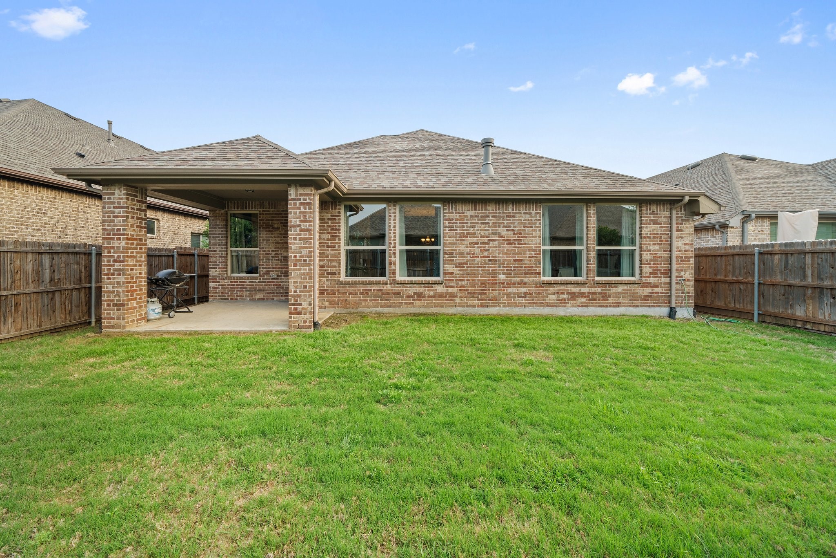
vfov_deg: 90.0
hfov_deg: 112.6
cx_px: 418
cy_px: 279
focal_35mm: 12
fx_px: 279
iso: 320
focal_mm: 12
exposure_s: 1/13
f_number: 9
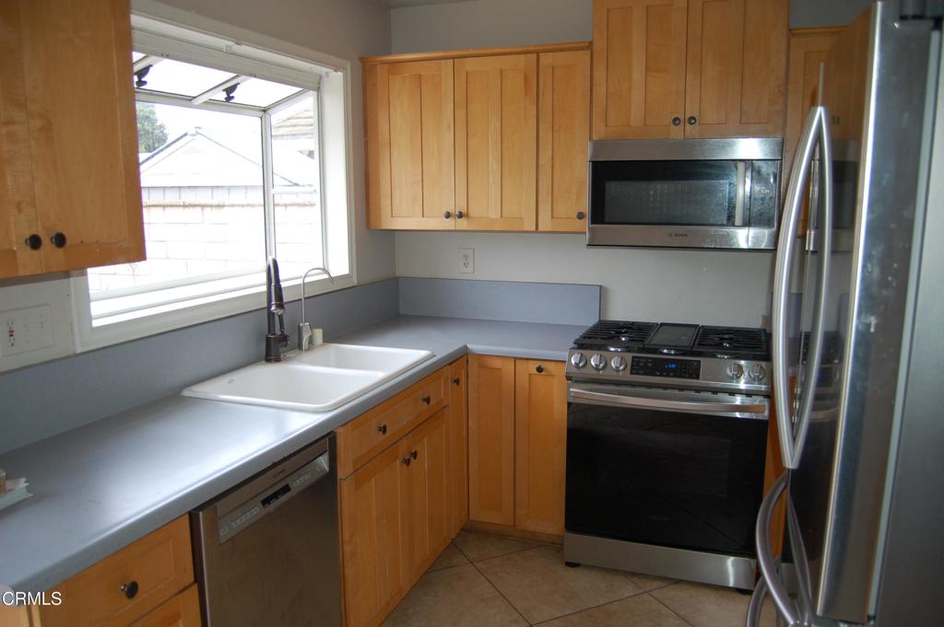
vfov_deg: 47.9
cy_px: 314
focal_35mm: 27
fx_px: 707
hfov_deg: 67.4
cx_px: 472
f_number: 3.5
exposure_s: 1/60
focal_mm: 18
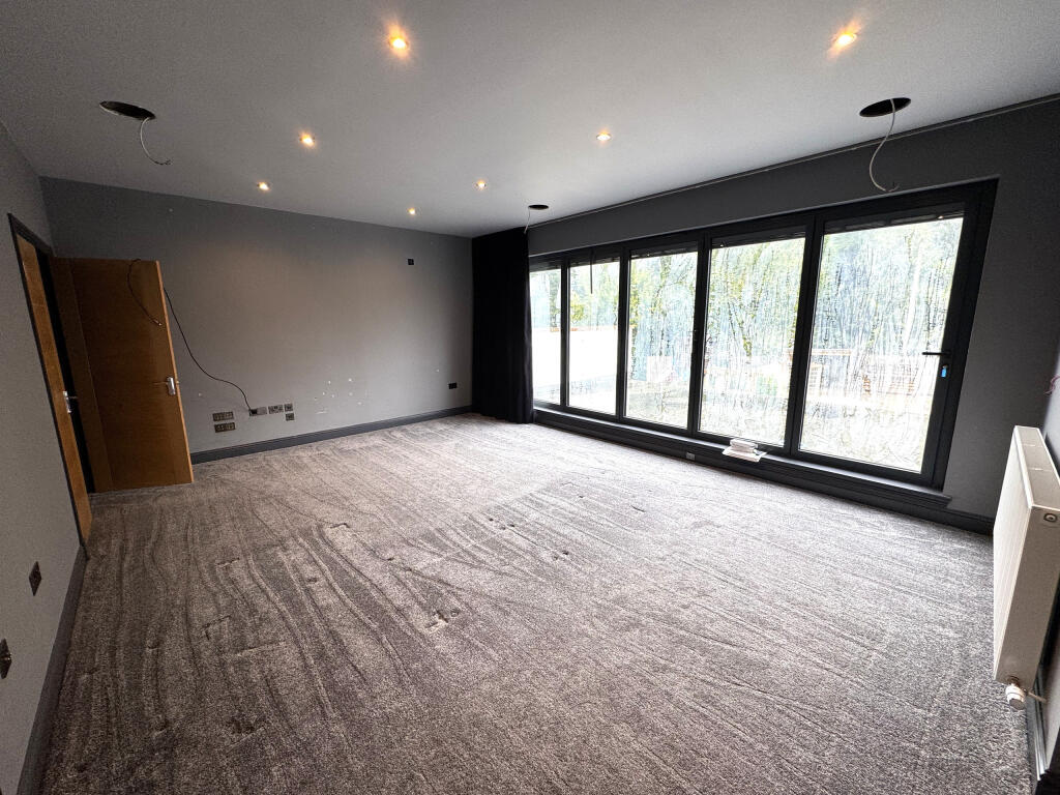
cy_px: 398
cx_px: 530
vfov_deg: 85.7
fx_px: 429
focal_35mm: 14
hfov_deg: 102.1
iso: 80
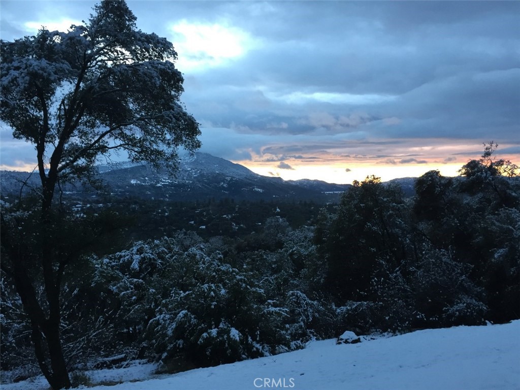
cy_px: 195
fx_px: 436
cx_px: 260
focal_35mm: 29
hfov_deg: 61.7
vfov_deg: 48.2
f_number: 2.2
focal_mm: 4.15
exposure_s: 1/30
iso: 64
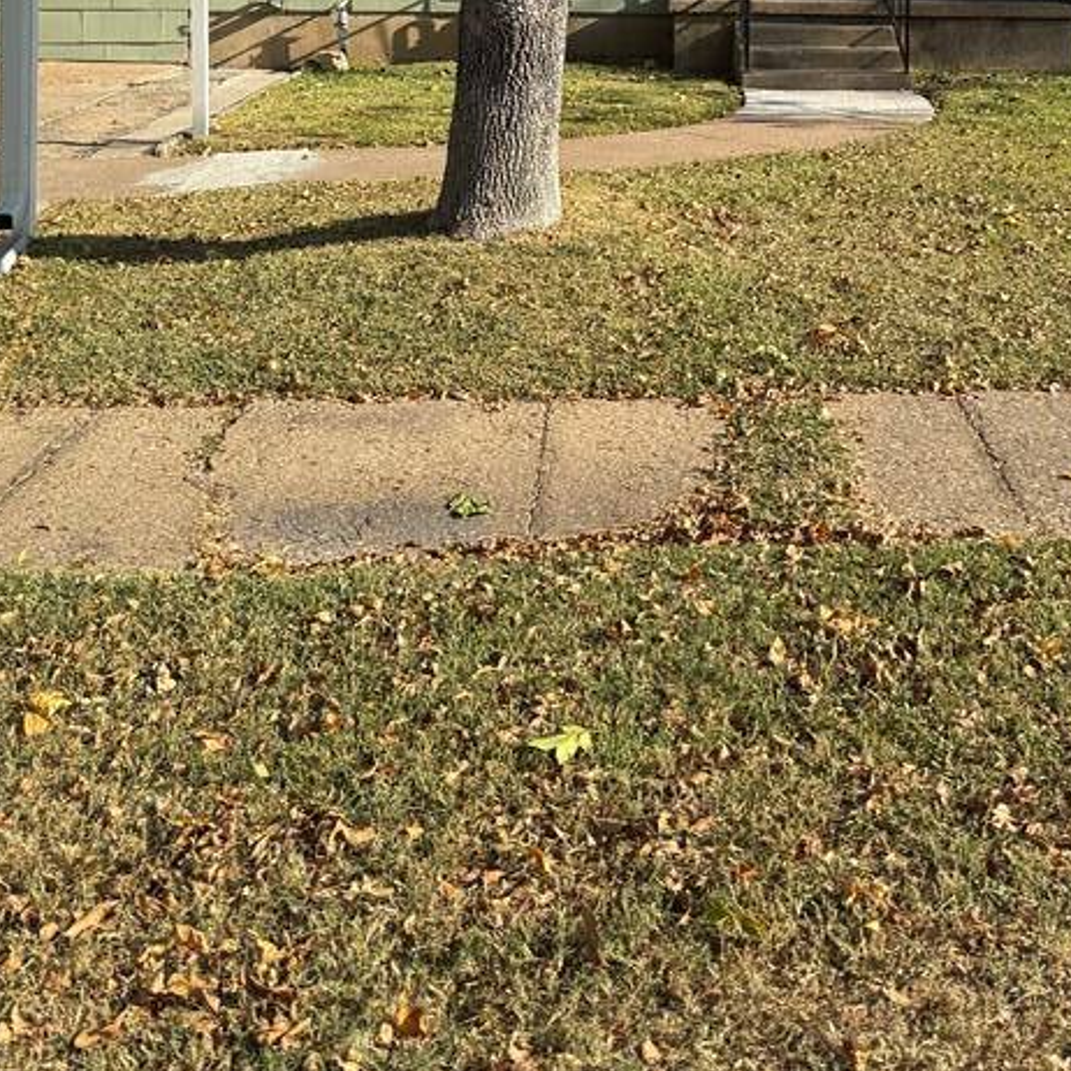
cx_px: 765
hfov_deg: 35.5
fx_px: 1645
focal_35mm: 47
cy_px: -42
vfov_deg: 32.6
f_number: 1.78
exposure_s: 1/2703
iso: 80
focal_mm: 6.76
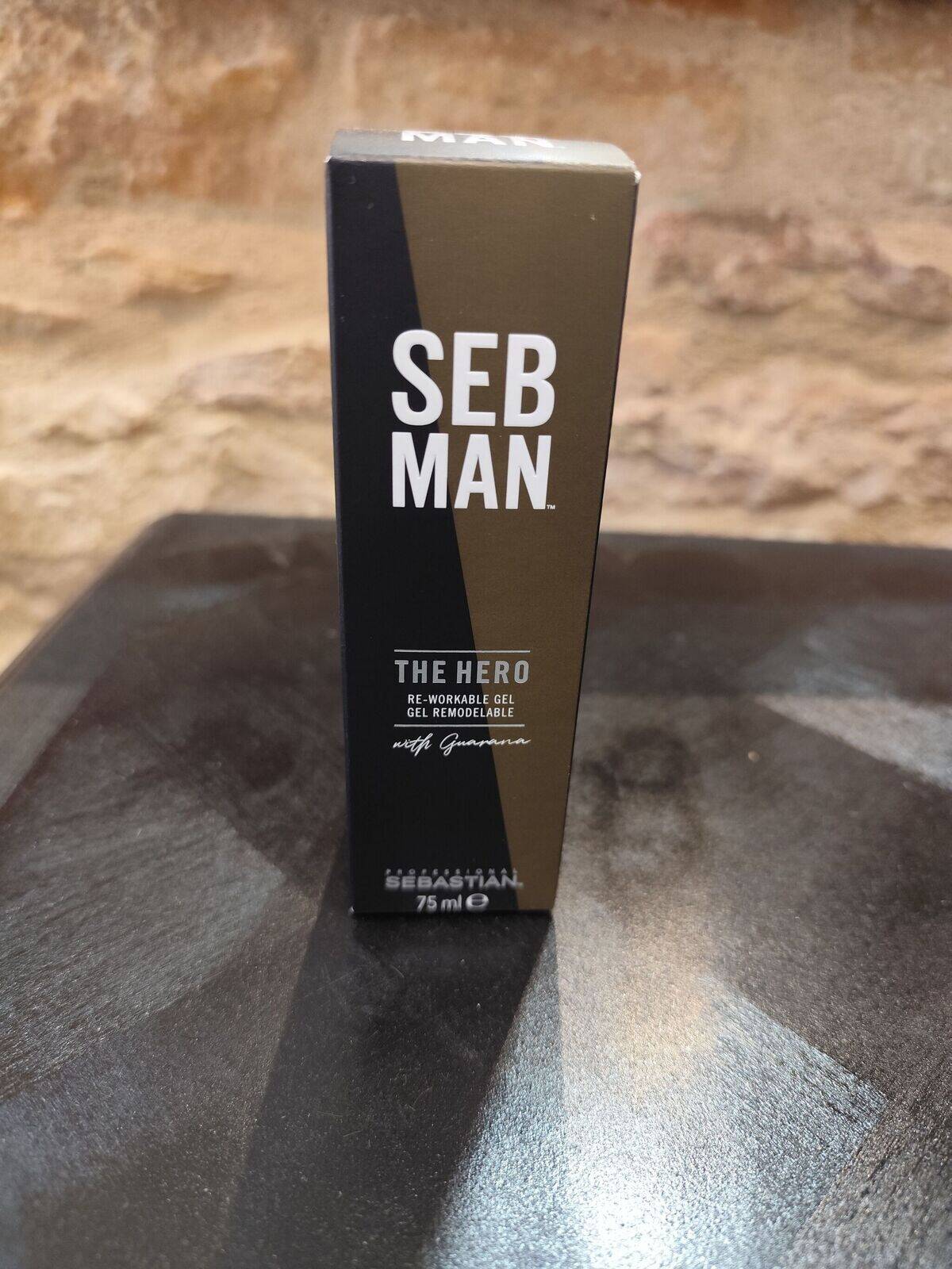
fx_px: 843
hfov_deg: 58.9
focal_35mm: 23
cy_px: 634
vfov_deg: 73.9
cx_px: 476
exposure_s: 1/50
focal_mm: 6.19
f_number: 1.65
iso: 800
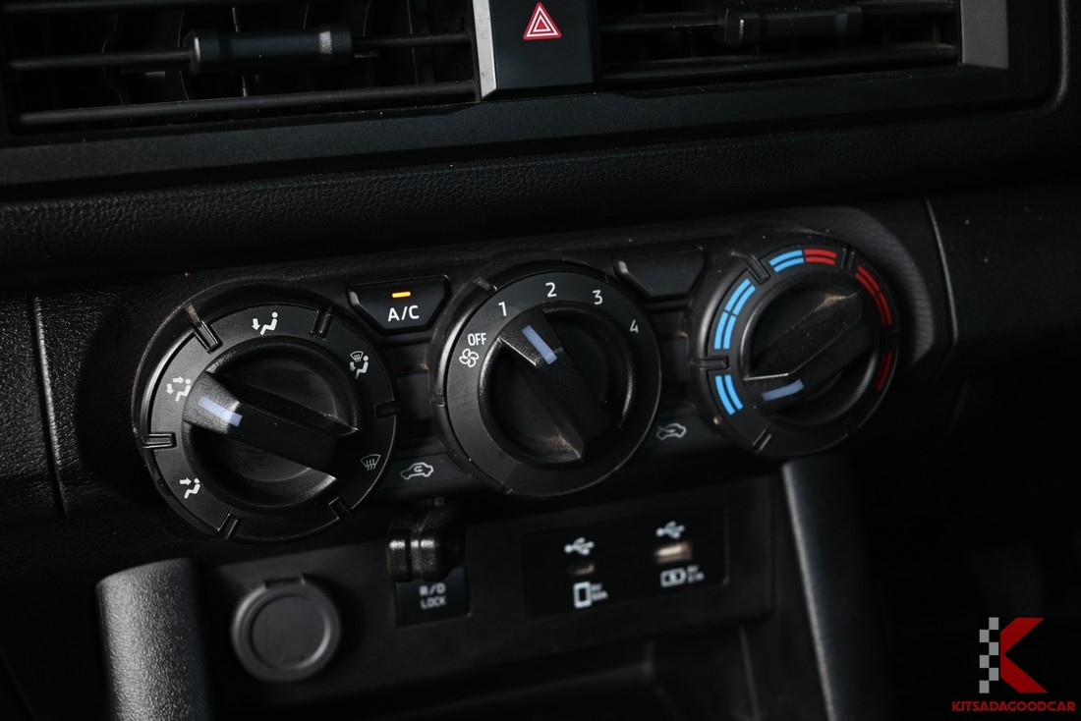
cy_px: 360
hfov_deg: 45.4
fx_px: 1291
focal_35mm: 43
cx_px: 540
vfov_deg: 31.2
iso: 200
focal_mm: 43
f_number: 5.6
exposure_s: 1/30
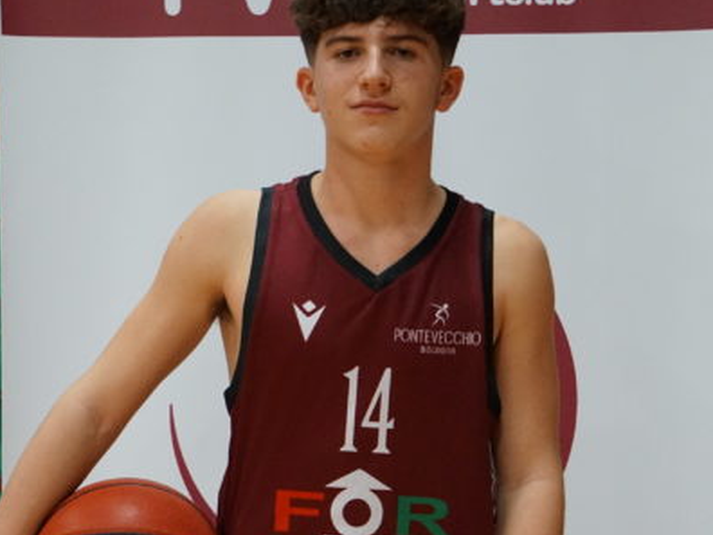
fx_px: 2884
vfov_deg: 10.6
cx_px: 355
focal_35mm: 140
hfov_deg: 14.1
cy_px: 402
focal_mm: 64
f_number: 4.5
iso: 3200
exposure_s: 1/125
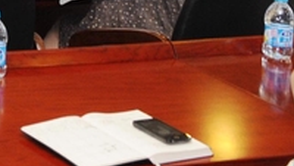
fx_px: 1389
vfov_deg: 6.5
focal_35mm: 178
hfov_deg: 10.5
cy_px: -242
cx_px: -397
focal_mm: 34
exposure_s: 1/60
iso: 1250
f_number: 8
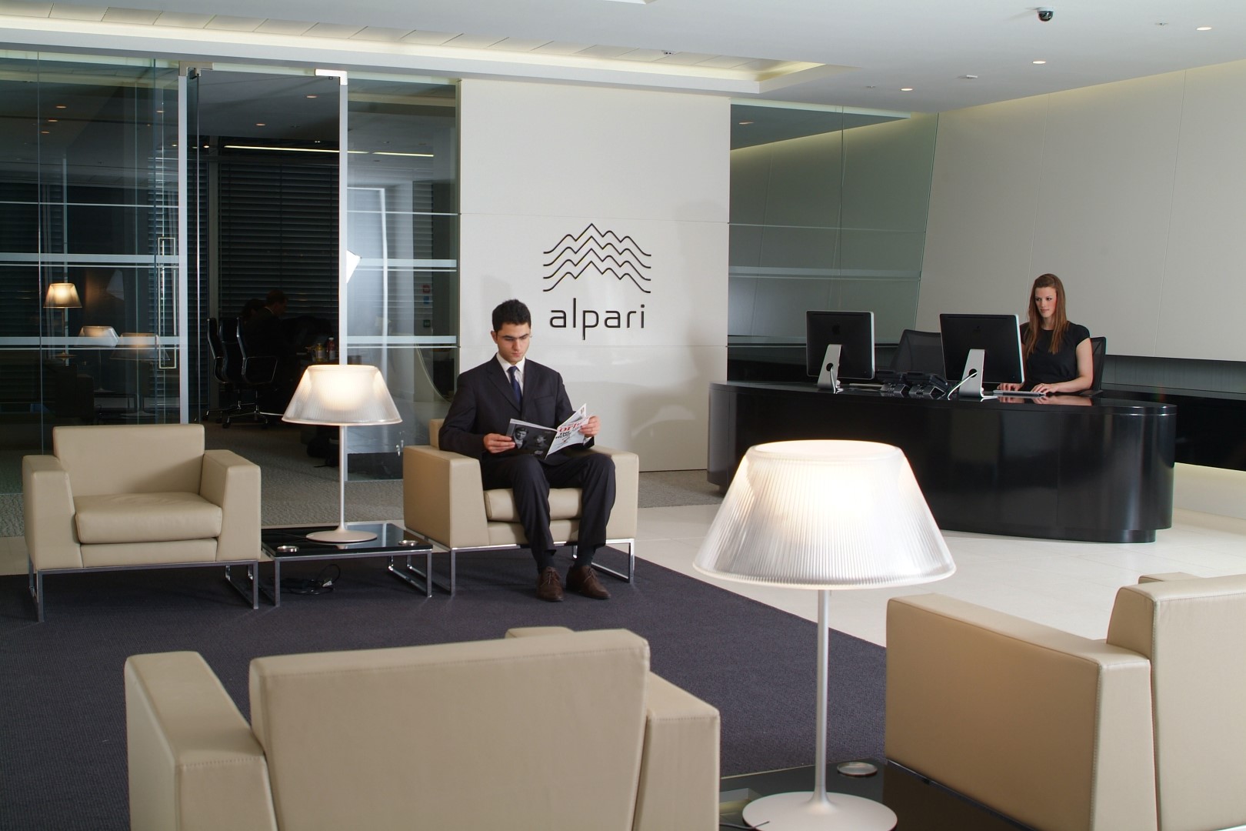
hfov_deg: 46.4
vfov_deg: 31.9
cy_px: 416
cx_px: 623
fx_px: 1454
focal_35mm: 42
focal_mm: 28
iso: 200
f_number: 6.7
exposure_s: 1/60
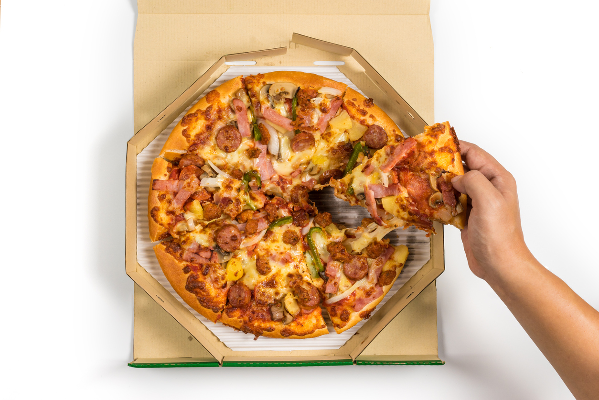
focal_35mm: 55
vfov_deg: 24.6
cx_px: 300
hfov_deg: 36.2
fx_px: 915
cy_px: 200
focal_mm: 55
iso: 400
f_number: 13
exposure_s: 1/125
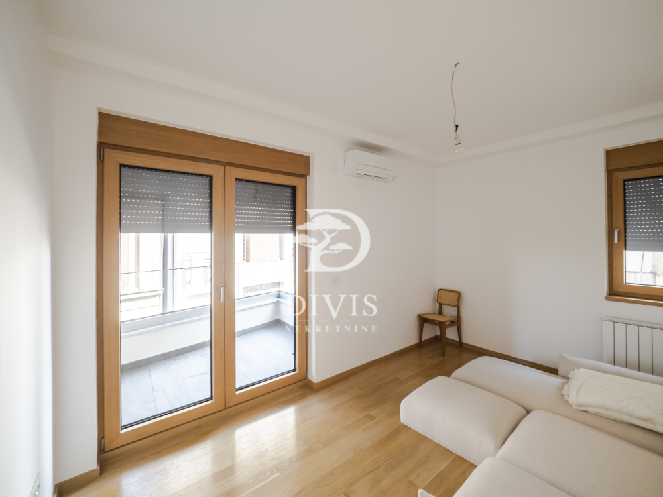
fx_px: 268
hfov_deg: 102.1
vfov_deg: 85.7
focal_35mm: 14
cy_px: 248
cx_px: 332
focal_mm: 7
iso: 400
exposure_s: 1/50
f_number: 4
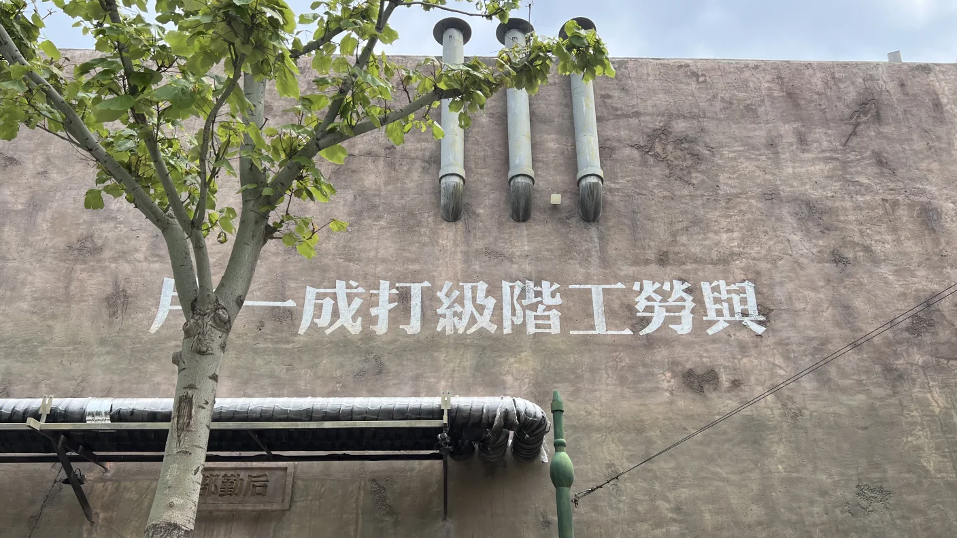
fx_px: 736
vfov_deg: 40.0
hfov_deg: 66.1
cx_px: 479
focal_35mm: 29
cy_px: 320
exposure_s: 1/2252
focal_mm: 5.7
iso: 50
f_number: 1.5
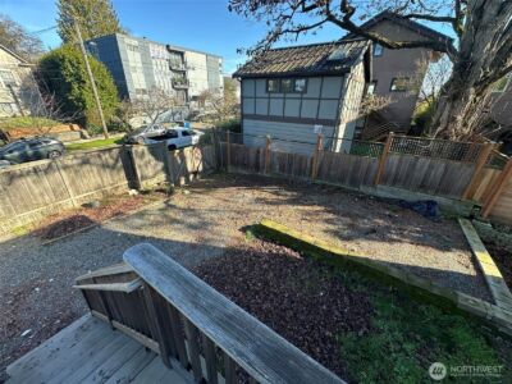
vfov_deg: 85.7
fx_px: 207
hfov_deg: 102.1
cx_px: 256
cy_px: 192
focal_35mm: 14
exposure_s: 1/263
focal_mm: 2.22
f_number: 2.2
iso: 40
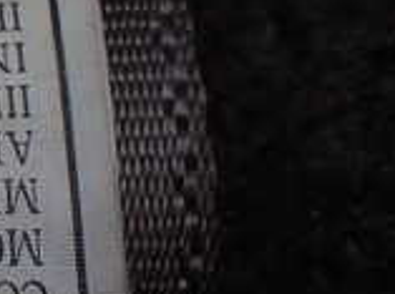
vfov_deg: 12.8
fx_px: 1309
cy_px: 234
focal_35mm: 115
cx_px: -226
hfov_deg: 15.6
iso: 100
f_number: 3.2
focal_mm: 5.4
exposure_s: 1/125
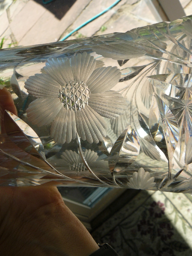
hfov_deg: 39.7
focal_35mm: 36
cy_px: 128
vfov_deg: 51.3
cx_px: 96
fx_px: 266
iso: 100
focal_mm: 6
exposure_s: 1/200
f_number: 4.5
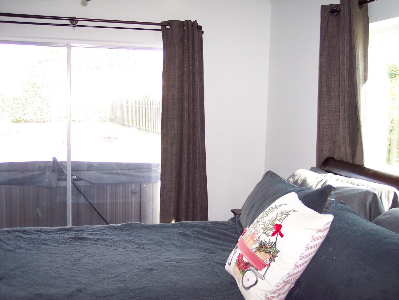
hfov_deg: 47.9
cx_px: 200
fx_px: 450
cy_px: 150
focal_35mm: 39
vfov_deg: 36.8
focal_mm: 8
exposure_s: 1/60
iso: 140
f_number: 2.8
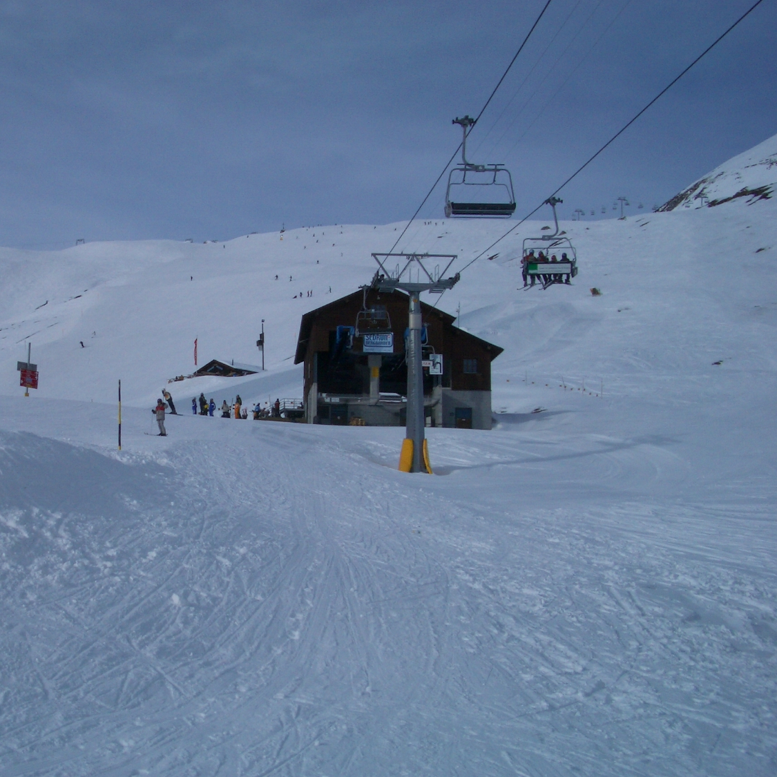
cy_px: 392
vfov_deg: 38.3
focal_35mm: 44
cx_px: 235
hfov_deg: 37.8
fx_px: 1117
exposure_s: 1/2000
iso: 50
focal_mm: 5.8
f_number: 4.3
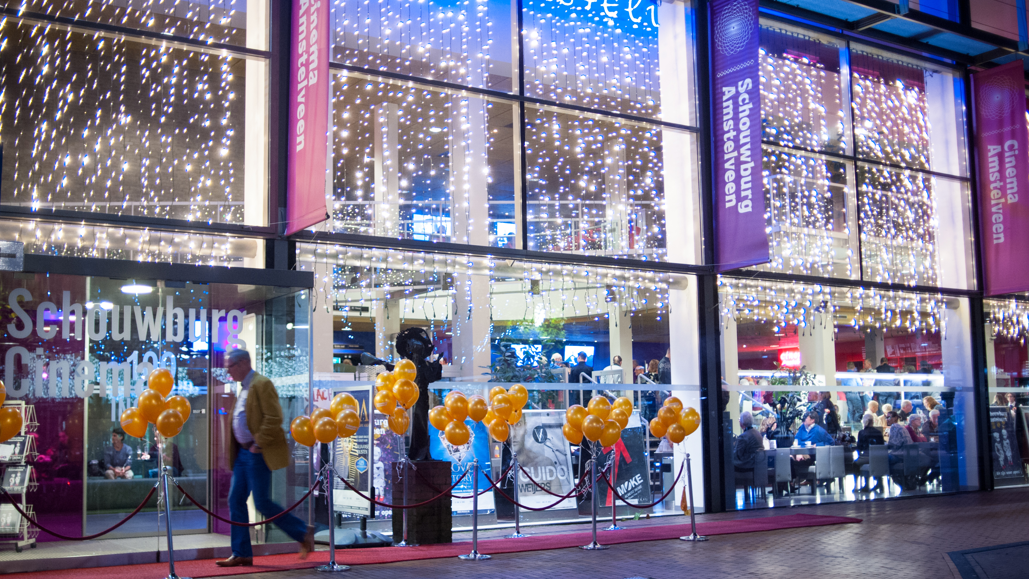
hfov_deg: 50.5
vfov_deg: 29.7
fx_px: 1091
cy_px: 313
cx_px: 496
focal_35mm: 40
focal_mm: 35
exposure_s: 1/40
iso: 1600
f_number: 2.2
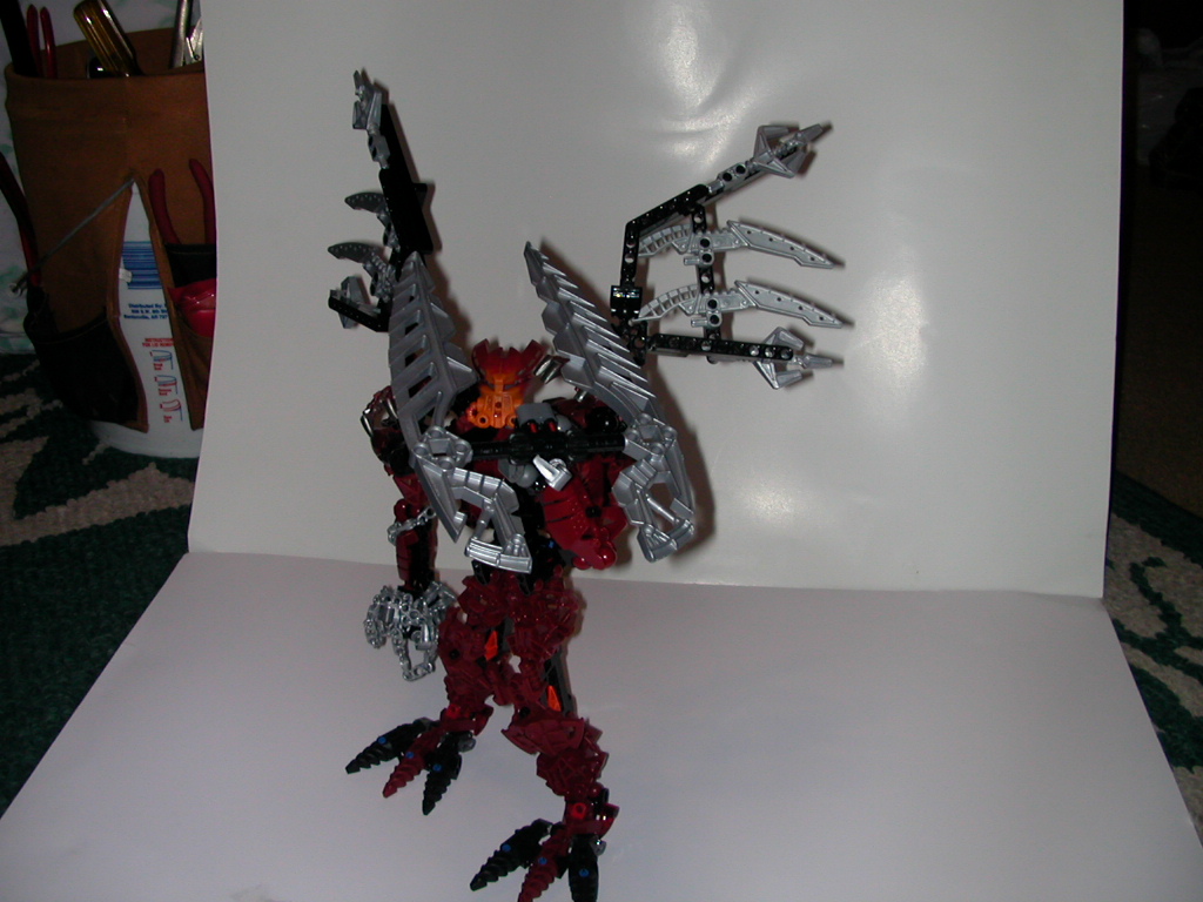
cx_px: 602
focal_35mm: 37
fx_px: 1286
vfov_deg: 38.7
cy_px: 451
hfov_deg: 50.1
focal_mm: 5.6
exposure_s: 1/59.9
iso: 100
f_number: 2.7
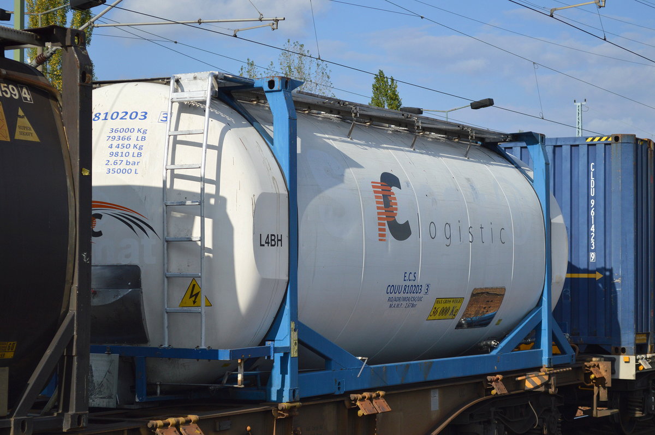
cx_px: 328
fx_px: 1499
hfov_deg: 24.6
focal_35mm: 82
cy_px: 218
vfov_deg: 16.5
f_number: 6.3
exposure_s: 1/1600
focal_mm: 55
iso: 400
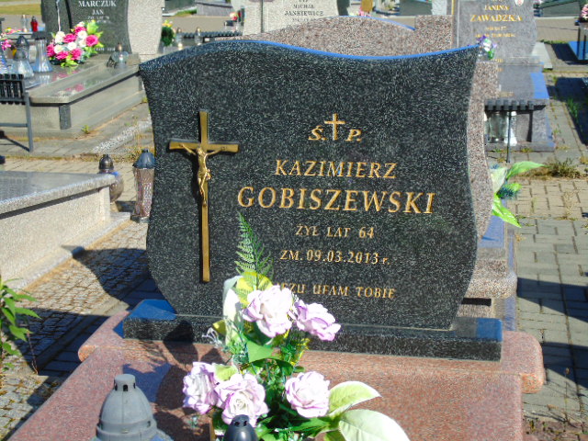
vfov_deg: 23.7
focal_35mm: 62
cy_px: 220
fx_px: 1053
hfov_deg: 31.2
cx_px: 294
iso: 80
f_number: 4.5
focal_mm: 11
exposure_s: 1/500
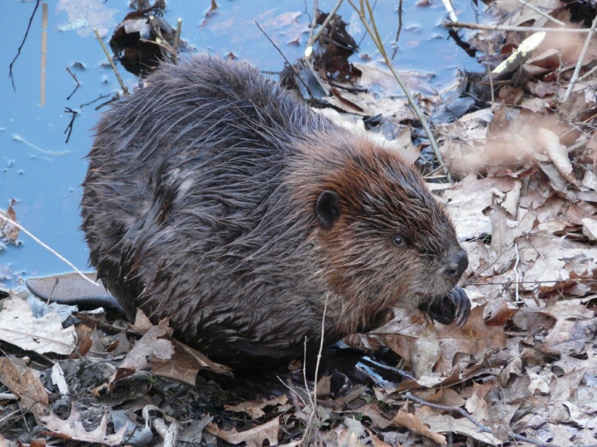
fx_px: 5157
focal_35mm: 299
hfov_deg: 6.6
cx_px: 298
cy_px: 224
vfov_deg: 5.0
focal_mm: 49
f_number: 3.6
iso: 200
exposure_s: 1/50
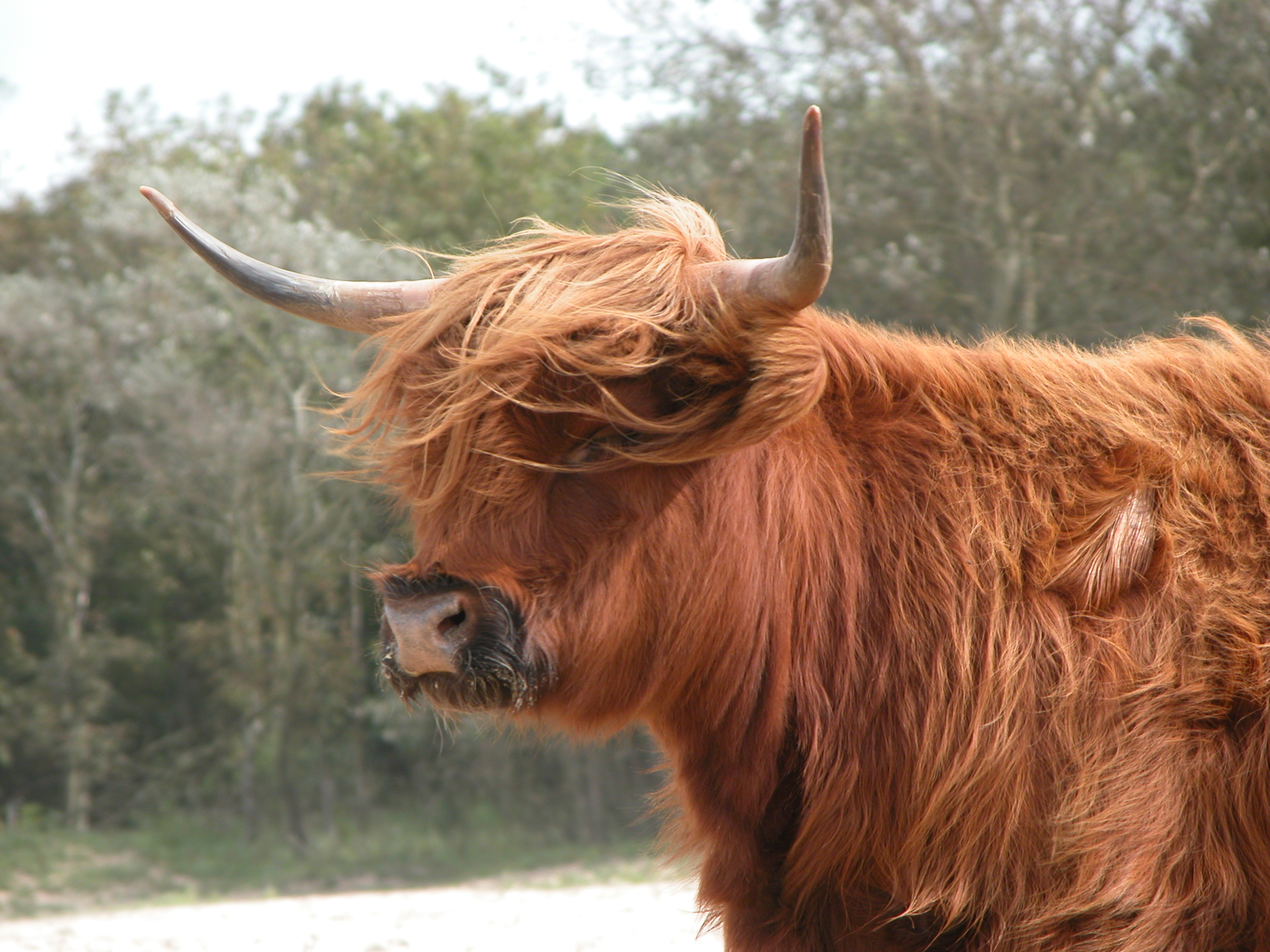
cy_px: 476
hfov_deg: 7.1
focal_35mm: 280
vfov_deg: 5.3
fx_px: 10273
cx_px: 635
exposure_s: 1/197
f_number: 4.7
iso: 100
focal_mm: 71.2
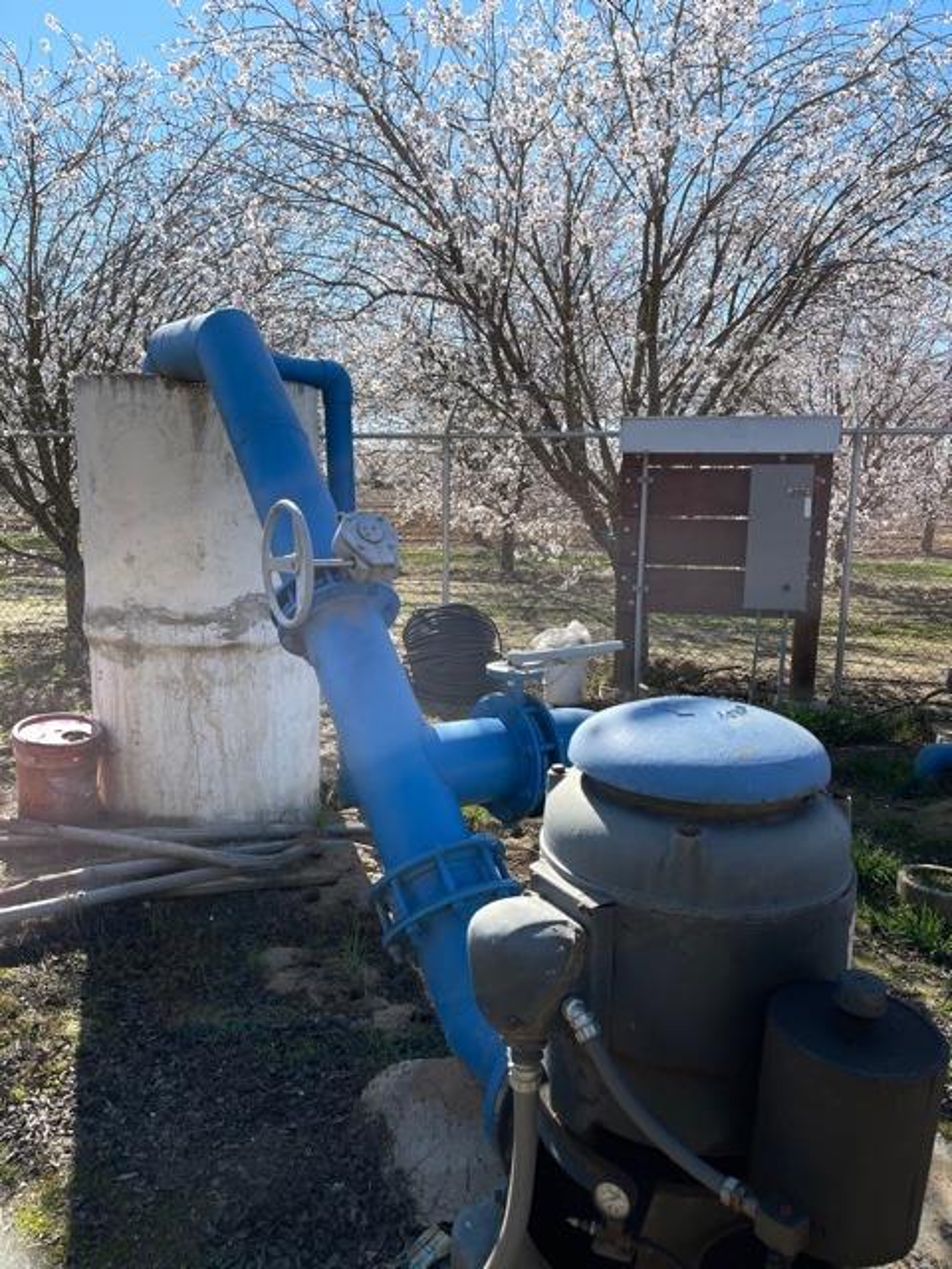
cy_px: 634
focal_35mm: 26
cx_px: 476
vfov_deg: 67.3
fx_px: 953
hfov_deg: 53.1
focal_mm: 5.1
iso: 32
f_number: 1.6
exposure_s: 1/2597
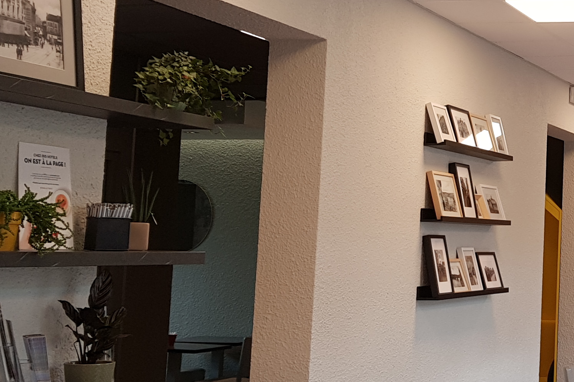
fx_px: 1164
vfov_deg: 18.6
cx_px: 658
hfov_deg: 25.4
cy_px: 147
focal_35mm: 73
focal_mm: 4.2
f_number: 1.7
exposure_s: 1/50
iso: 50
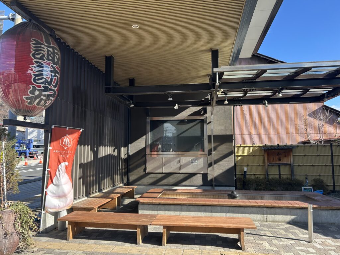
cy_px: 128
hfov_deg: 67.3
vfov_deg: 53.1
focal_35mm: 26
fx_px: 255
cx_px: 170
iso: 50
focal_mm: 5.7
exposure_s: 1/949
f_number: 1.5
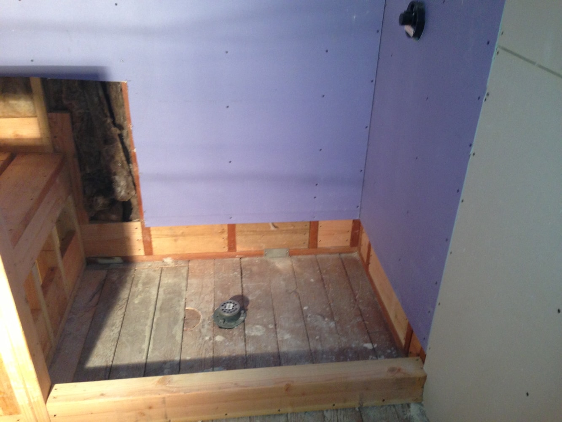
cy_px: 211
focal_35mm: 33
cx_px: 281
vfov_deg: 43.0
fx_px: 536
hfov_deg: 55.3
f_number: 2.4
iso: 160
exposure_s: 1/20
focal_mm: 4.13
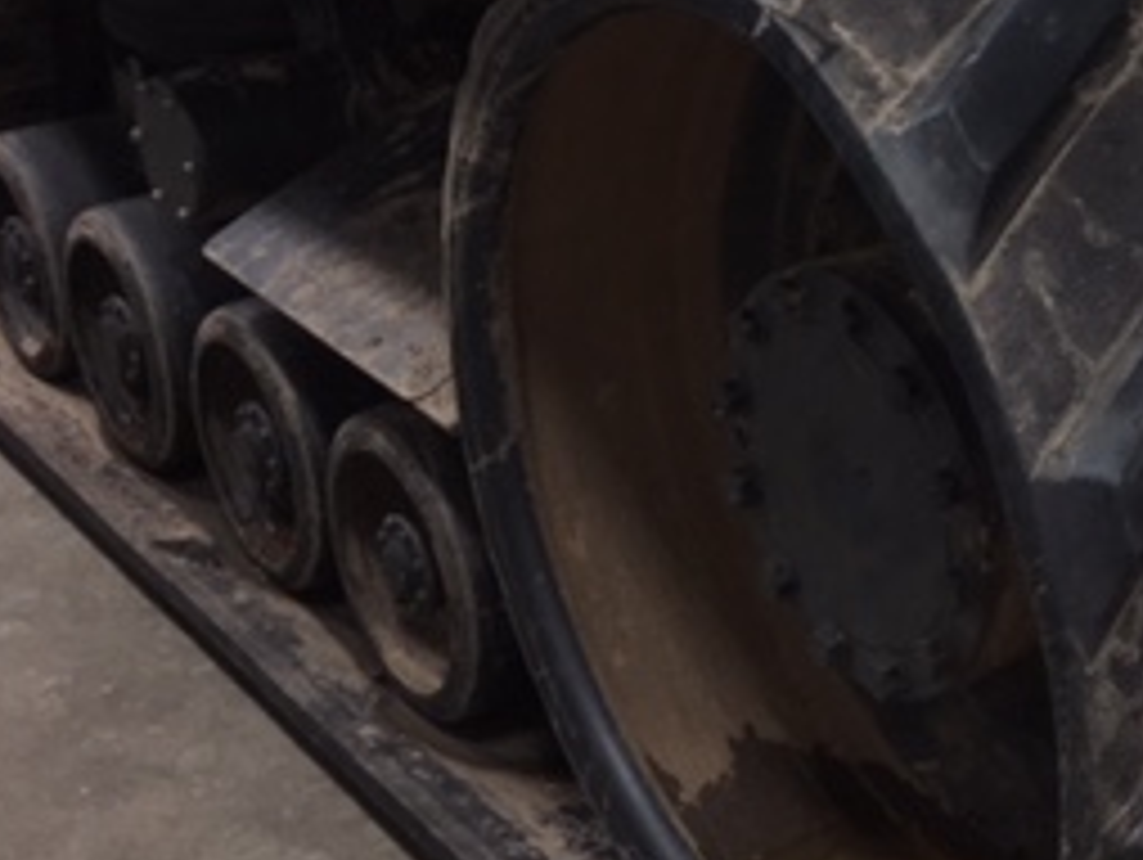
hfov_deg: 24.9
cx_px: 1233
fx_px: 2413
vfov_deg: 20.0
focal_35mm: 73
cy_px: 162
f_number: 2.2
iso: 32
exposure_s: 1/24
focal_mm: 4.15
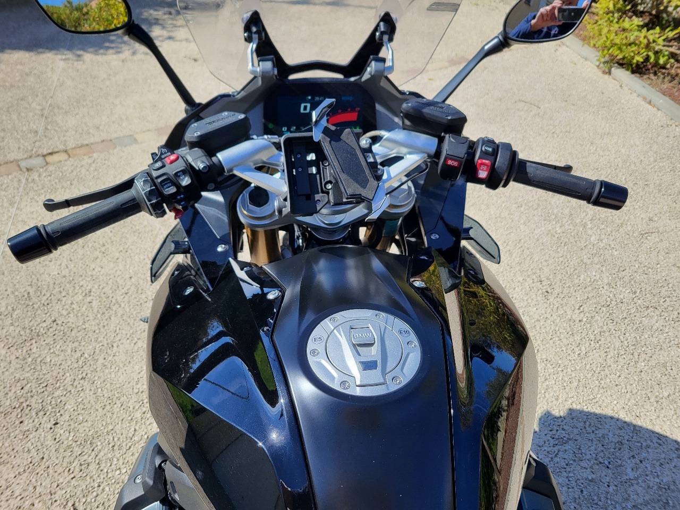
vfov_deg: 53.1
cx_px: 340
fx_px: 511
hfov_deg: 67.3
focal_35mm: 26
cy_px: 255
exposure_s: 1/1785
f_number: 1.8
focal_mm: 5.4
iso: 40
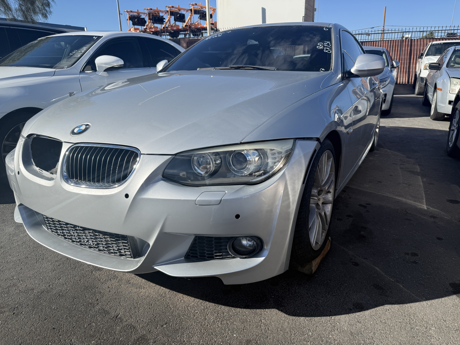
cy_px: 172
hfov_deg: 71.6
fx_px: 319
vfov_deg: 56.8
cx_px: 230
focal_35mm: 24
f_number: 1.78
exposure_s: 1/5319
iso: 100
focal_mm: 6.76
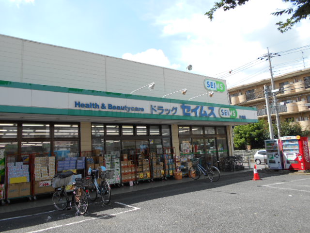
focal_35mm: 26
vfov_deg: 53.1
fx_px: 233
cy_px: 116
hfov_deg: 67.3
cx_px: 155
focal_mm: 4.6
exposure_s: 1/640
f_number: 3.2
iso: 80
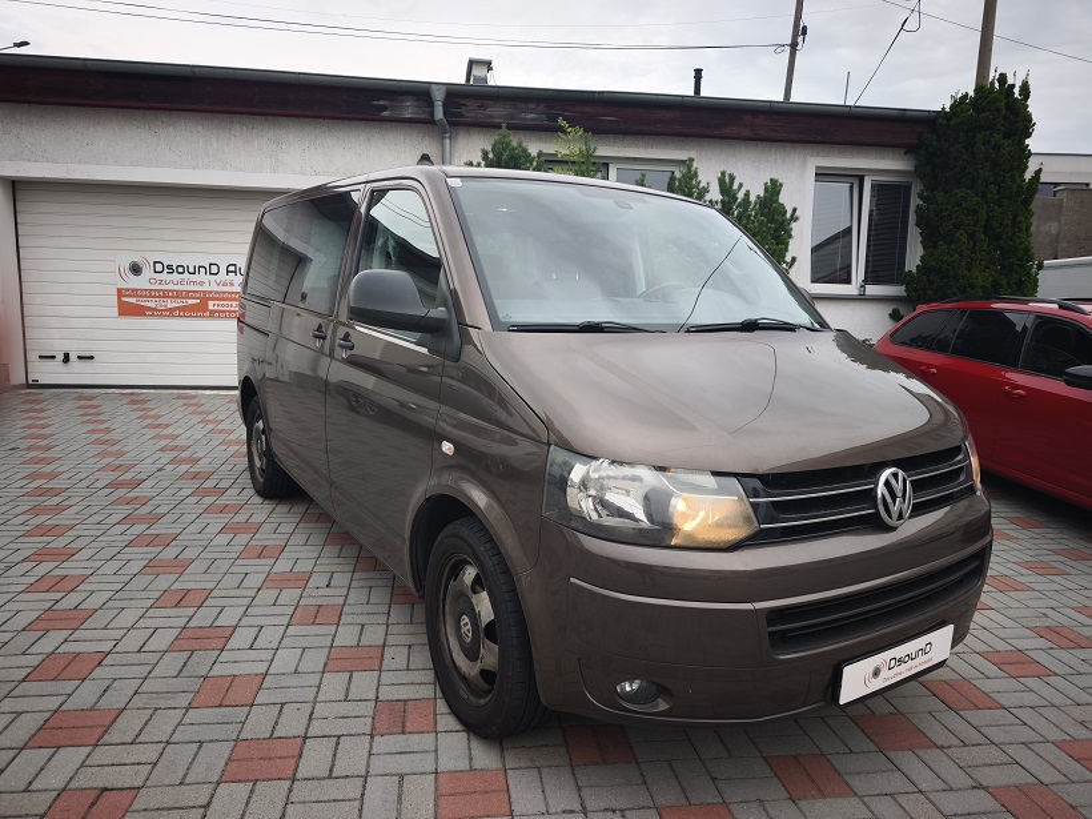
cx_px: 546
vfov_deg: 58.9
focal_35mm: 23
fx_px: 726
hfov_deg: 73.9
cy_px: 410
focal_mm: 6.57
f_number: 1.6
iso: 50
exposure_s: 1/289
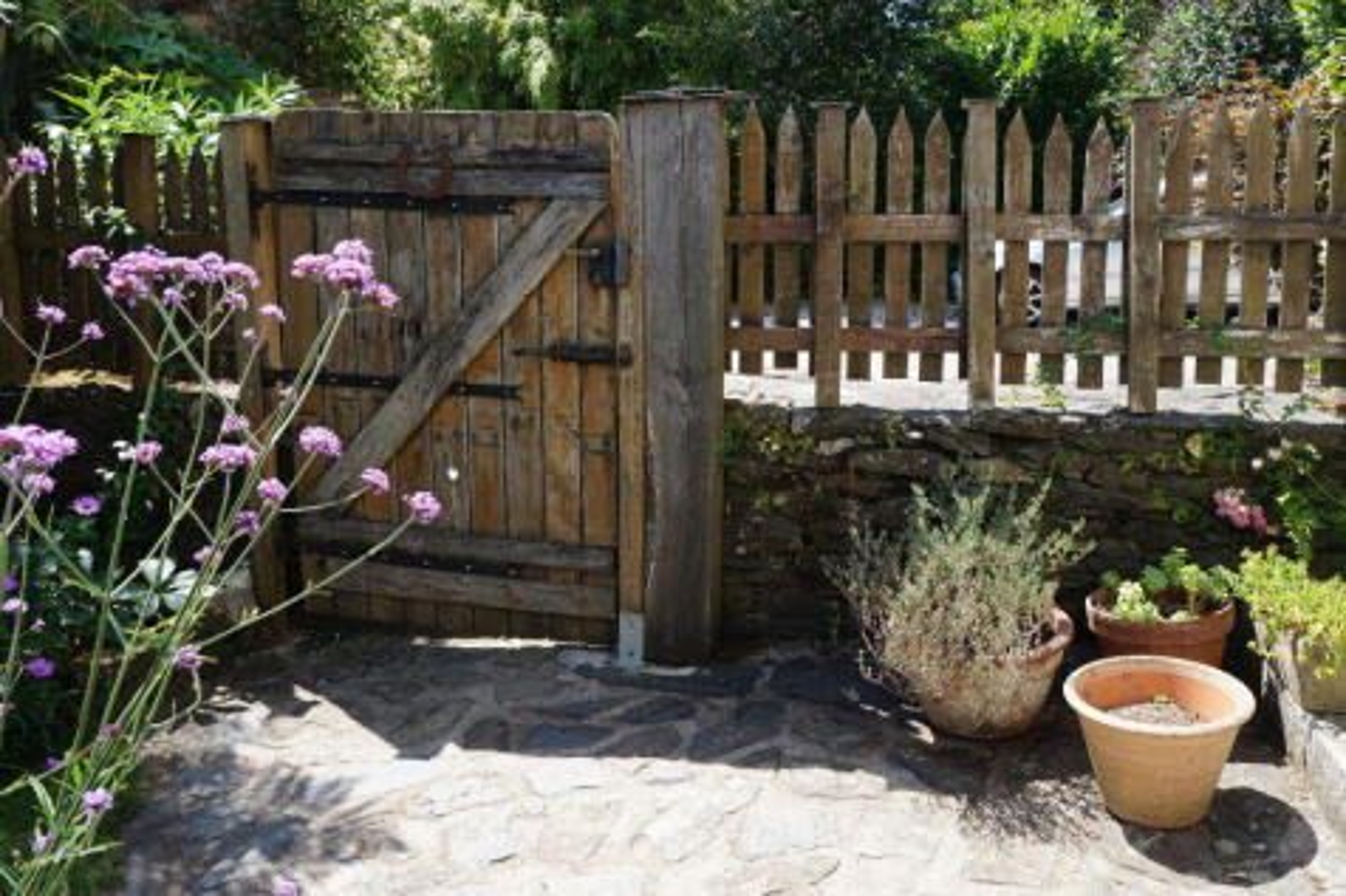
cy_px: 448
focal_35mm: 32
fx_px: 1177
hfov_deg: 59.5
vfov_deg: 41.7
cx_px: 673
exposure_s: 1/60
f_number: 9
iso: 100
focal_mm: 21
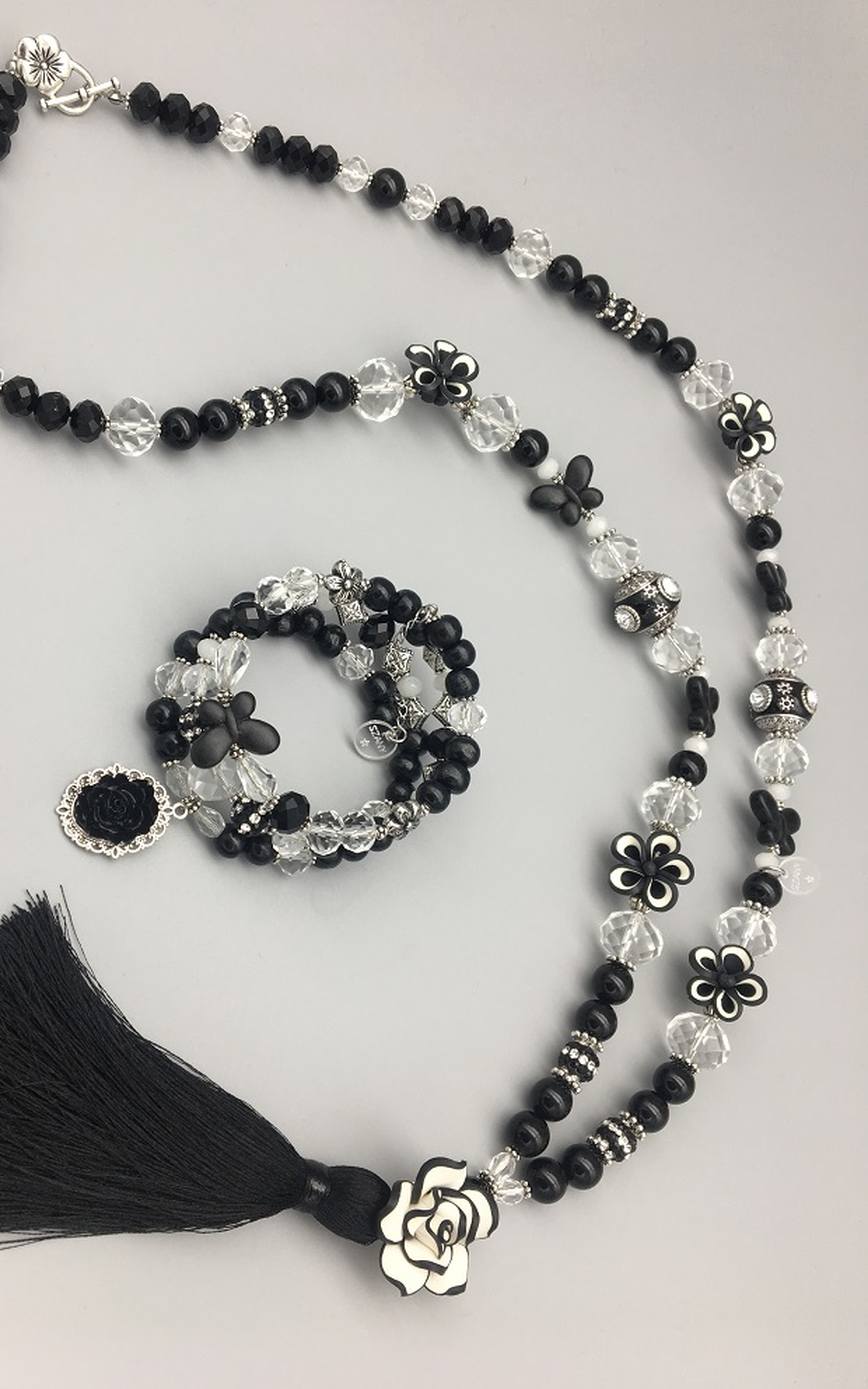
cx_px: 344
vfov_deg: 61.2
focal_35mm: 31
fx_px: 1173
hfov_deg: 40.4
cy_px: 697
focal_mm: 4.15
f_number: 2.2
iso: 25
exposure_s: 1/100
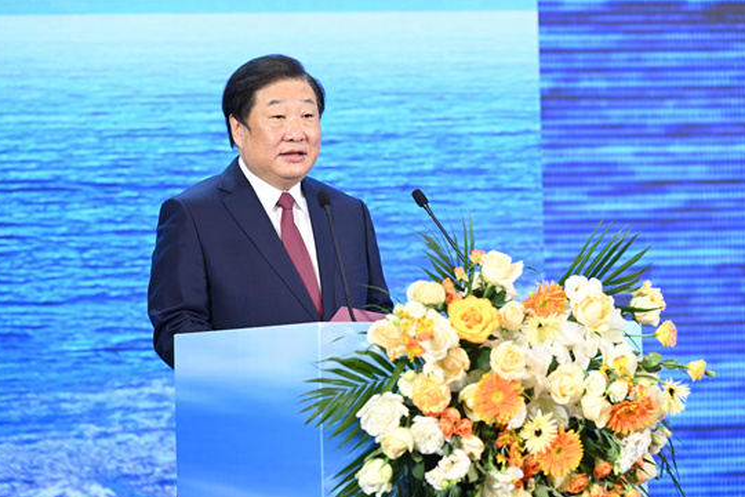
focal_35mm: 189
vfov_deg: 7.3
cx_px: 374
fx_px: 3911
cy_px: 231
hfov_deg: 10.9
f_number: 4
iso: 800
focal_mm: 170
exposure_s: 1/125
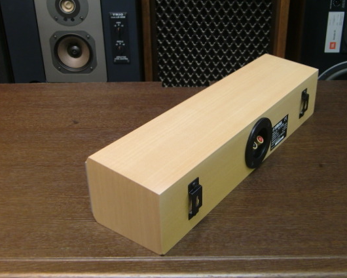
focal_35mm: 46
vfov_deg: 32.7
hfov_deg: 40.3
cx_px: 191
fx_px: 472
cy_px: 123
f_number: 3
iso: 200
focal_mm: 6.9
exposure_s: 1/20
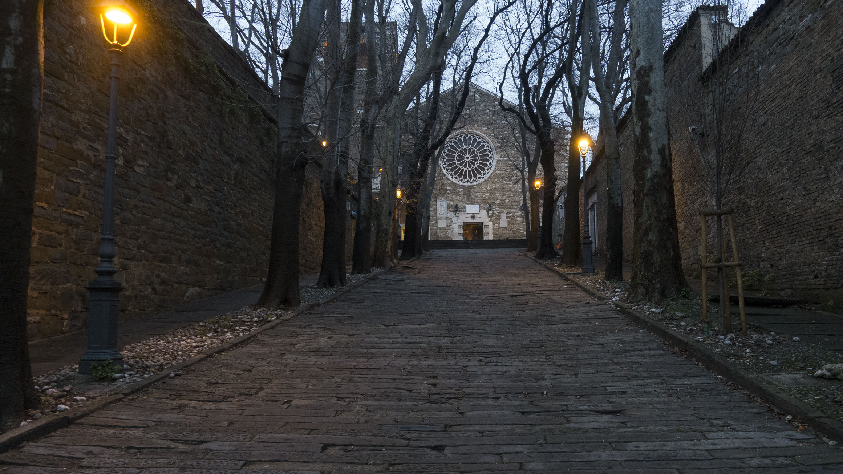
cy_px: 264
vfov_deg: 44.3
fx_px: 581
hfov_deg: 71.9
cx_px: 435
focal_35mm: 26
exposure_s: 1/30
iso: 1600
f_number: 4.5
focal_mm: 8.8
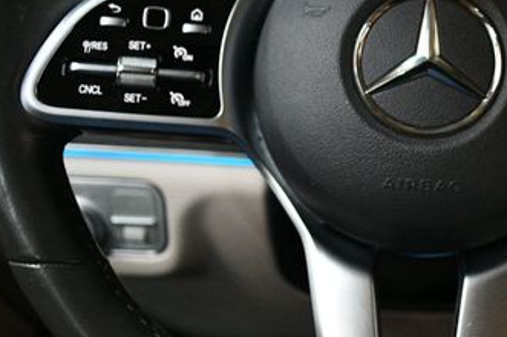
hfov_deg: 33.5
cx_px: 406
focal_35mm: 58
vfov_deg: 23.2
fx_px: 816
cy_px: 100
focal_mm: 20
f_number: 3.8
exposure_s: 1/80
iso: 3200
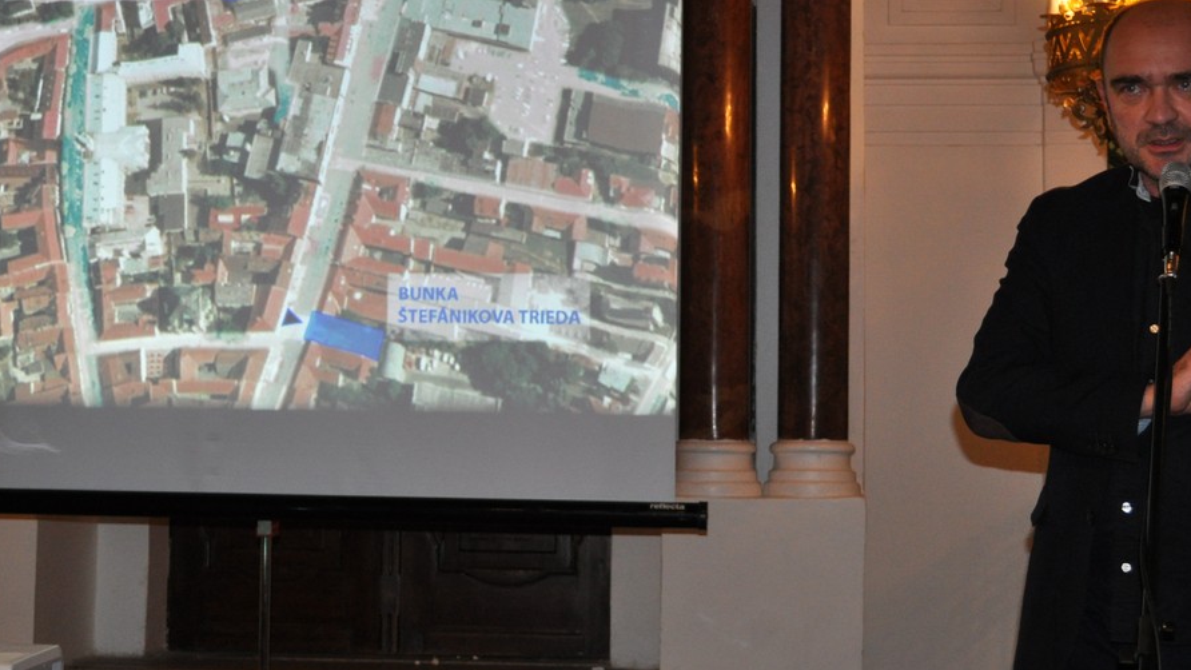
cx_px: 598
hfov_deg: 29.3
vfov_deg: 16.8
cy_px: 276
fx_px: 2274
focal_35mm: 72
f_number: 5
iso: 800
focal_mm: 34
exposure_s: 1/60
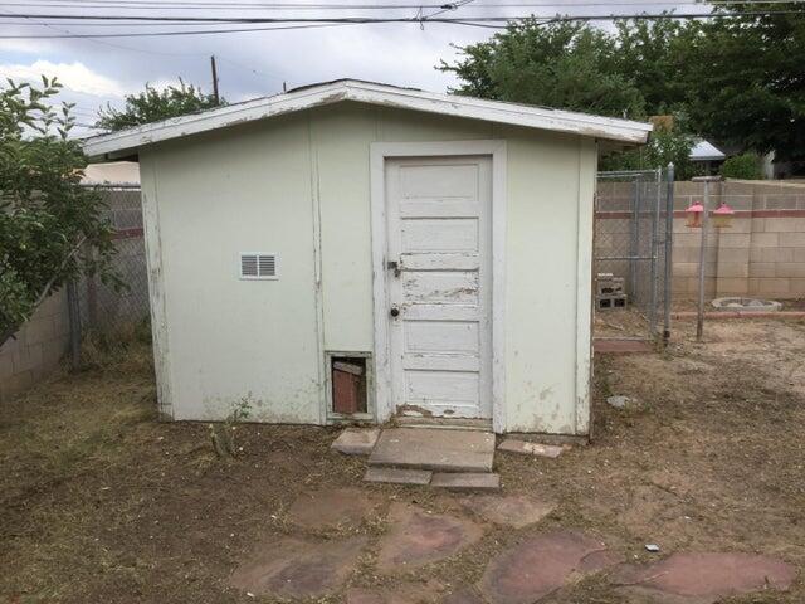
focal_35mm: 31
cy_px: 302
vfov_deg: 45.4
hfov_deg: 58.4
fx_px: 721
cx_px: 402
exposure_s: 1/631
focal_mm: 3.3
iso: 25
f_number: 2.4
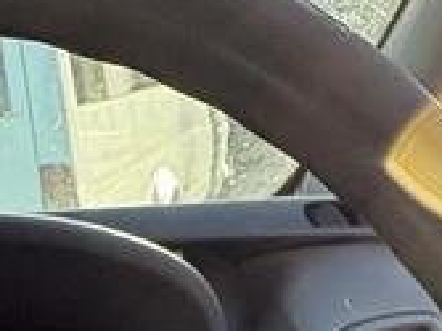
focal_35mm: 75
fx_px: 957
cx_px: 119
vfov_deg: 16.2
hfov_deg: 25.7
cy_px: 617
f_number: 2.2
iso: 80
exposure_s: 1/141
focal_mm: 2.22
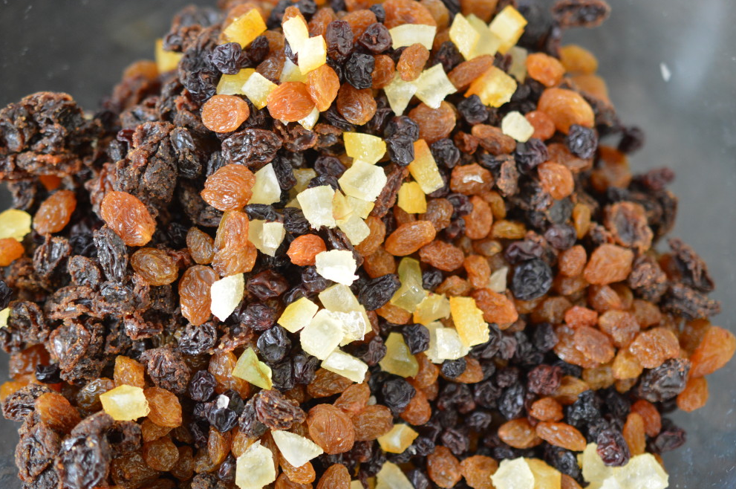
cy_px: 247
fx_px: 1266
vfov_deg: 21.8
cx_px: 363
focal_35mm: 62
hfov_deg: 32.4
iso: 720
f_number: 3
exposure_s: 1/60
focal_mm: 40
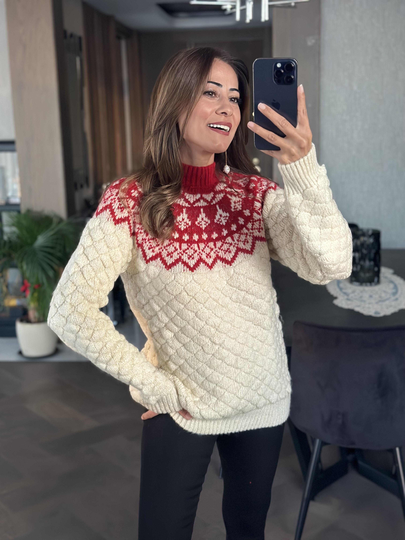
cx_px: 202
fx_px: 749
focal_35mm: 48
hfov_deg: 30.3
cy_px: 270
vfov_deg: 39.7
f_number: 1.78
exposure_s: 1/60
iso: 320
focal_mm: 6.86
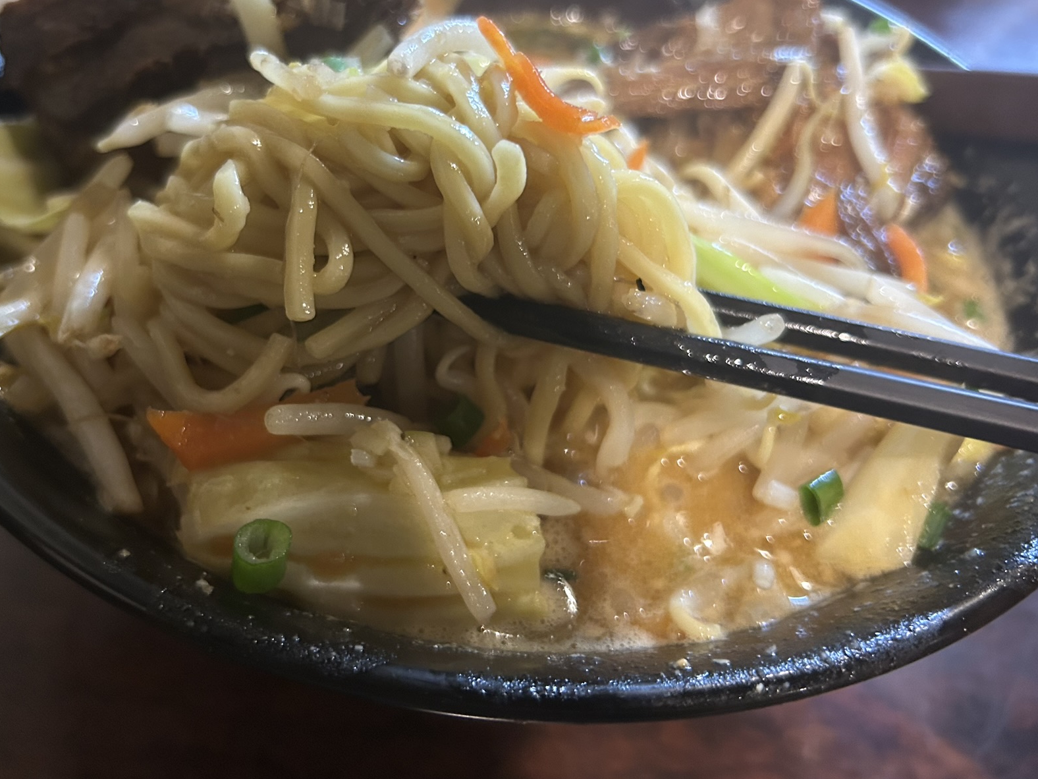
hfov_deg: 55.2
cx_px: 456
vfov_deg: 42.8
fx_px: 990
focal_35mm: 33
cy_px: 314
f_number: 1.5
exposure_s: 1/33
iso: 500
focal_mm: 5.7
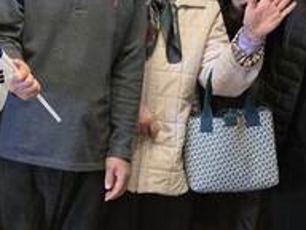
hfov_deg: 16.6
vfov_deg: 12.8
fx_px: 1017
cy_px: 35
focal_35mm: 115
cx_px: -27
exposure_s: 1/120
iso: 1250
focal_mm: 6.25
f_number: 1.7
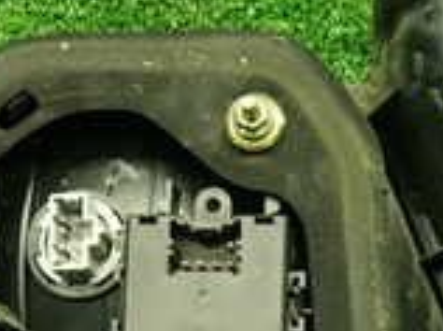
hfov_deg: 20.7
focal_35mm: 95
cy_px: 311
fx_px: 1214
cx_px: 177
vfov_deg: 15.3
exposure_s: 1/30
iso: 200
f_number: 2
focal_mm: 4.5
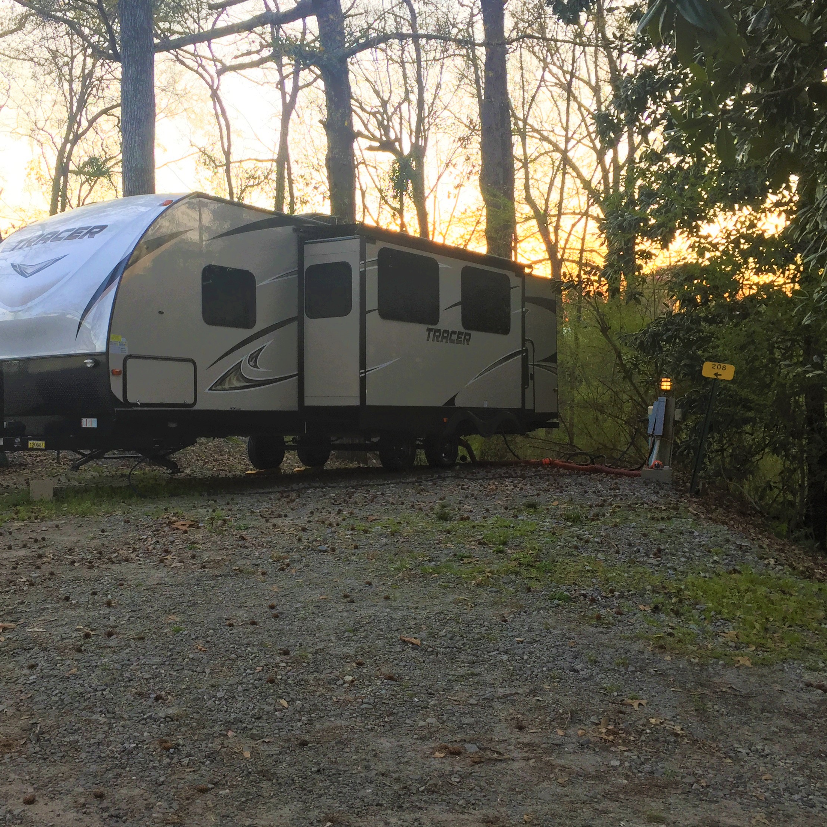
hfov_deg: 43.7
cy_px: 430
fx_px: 1027
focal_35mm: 38
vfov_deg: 43.8
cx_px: 335
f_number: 2.2
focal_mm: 4.15
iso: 32
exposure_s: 1/60
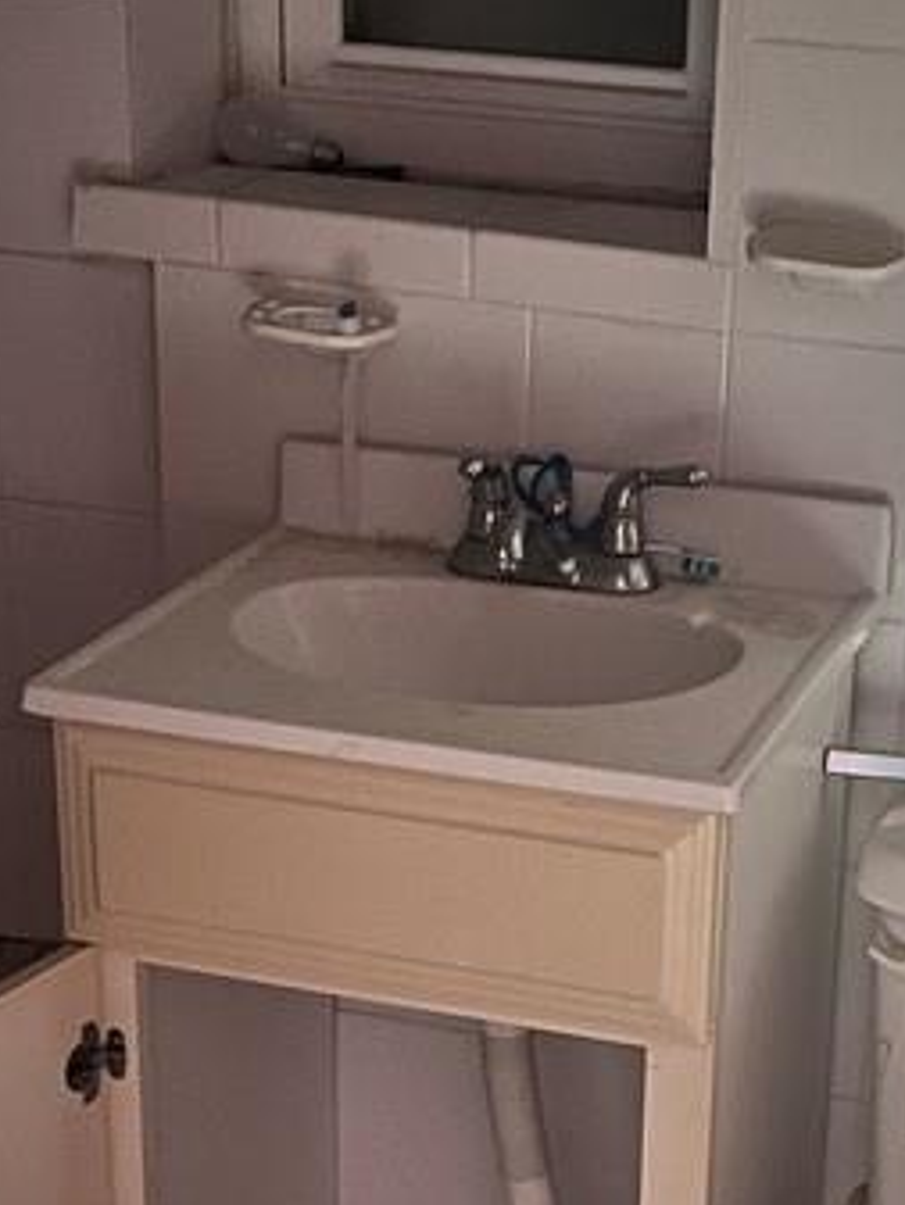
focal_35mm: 79
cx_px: 658
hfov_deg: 18.6
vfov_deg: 24.4
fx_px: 2752
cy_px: 901
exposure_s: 1/9
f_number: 1.5
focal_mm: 5.7
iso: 640
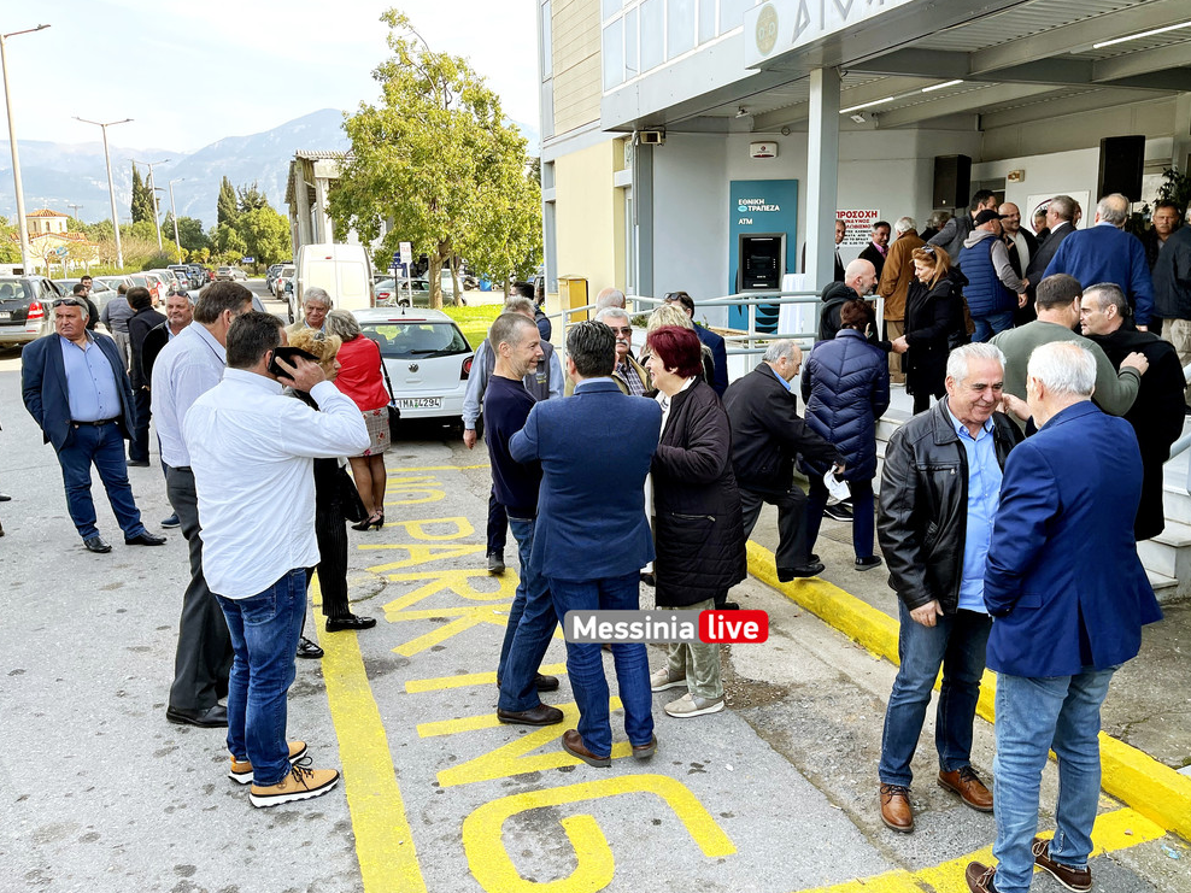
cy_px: 456
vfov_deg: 51.4
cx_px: 636
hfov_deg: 65.3
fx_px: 929
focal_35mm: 27
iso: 32
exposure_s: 1/561
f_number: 1.6
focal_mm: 5.1
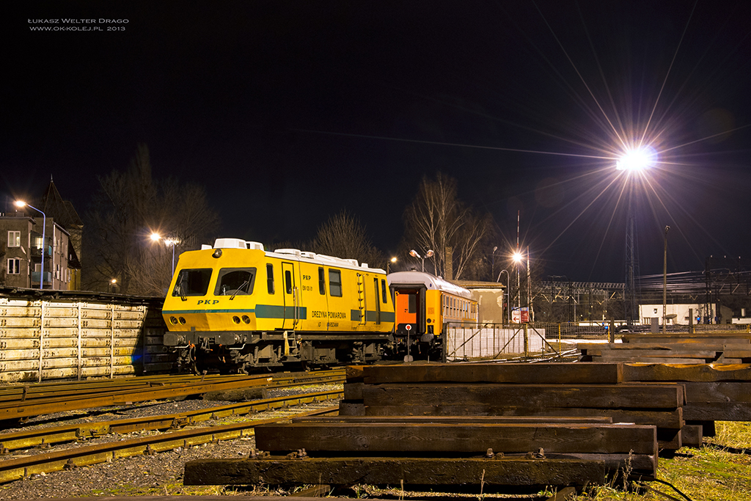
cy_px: 250
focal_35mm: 57
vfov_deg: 23.8
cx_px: 376
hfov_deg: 35.0
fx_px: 1189
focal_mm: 38
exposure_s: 6
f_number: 8
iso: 200
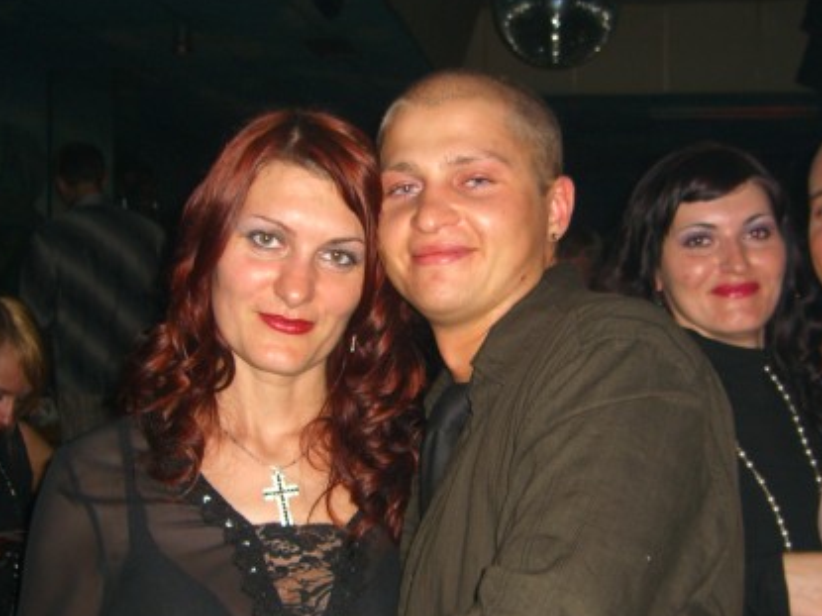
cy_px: 355
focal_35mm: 55
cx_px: 450
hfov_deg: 34.9
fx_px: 1306
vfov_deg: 26.5
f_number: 2.8
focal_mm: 7.9
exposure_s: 1/60
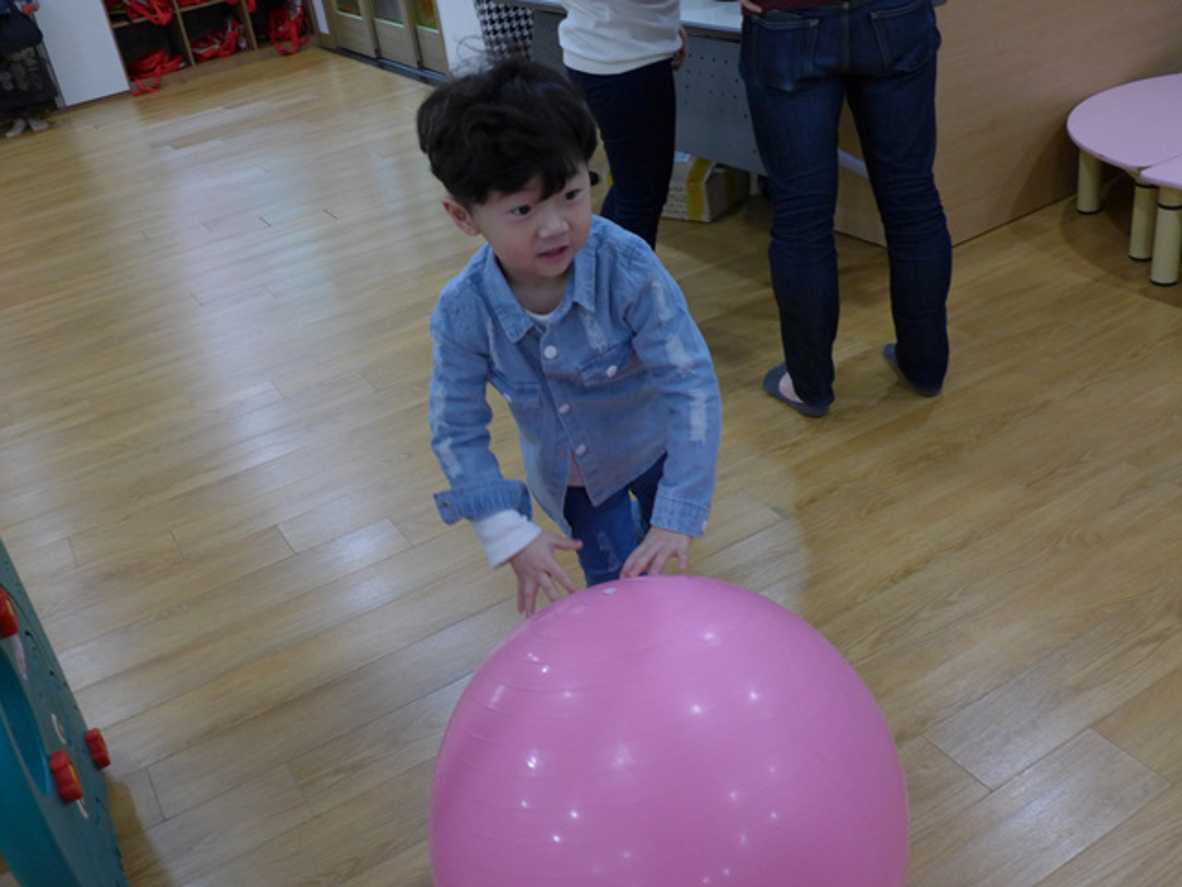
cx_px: 591
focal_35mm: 35
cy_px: 444
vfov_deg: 40.7
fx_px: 1195
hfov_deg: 52.6
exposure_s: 1/250
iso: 400
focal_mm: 6.9
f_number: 1.6
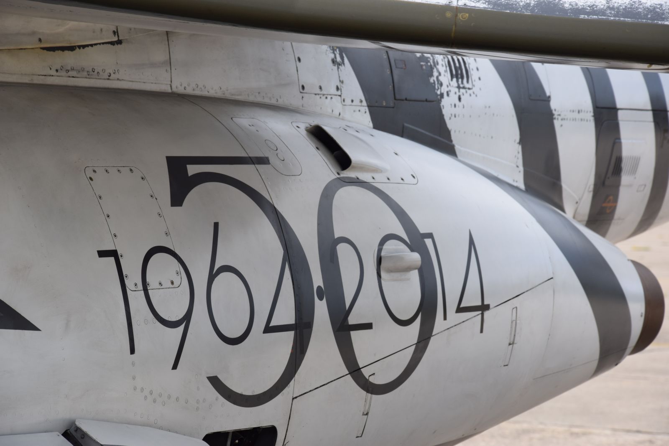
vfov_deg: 8.7
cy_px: 223
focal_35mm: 158
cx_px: 334
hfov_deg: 13.0
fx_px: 2927
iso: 200
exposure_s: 1/320
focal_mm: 105
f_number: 9
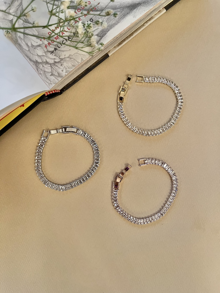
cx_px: 110
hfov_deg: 53.1
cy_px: 146
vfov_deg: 67.3
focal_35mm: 26
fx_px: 220
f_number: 1.6
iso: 250
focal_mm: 5.1
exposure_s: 1/50
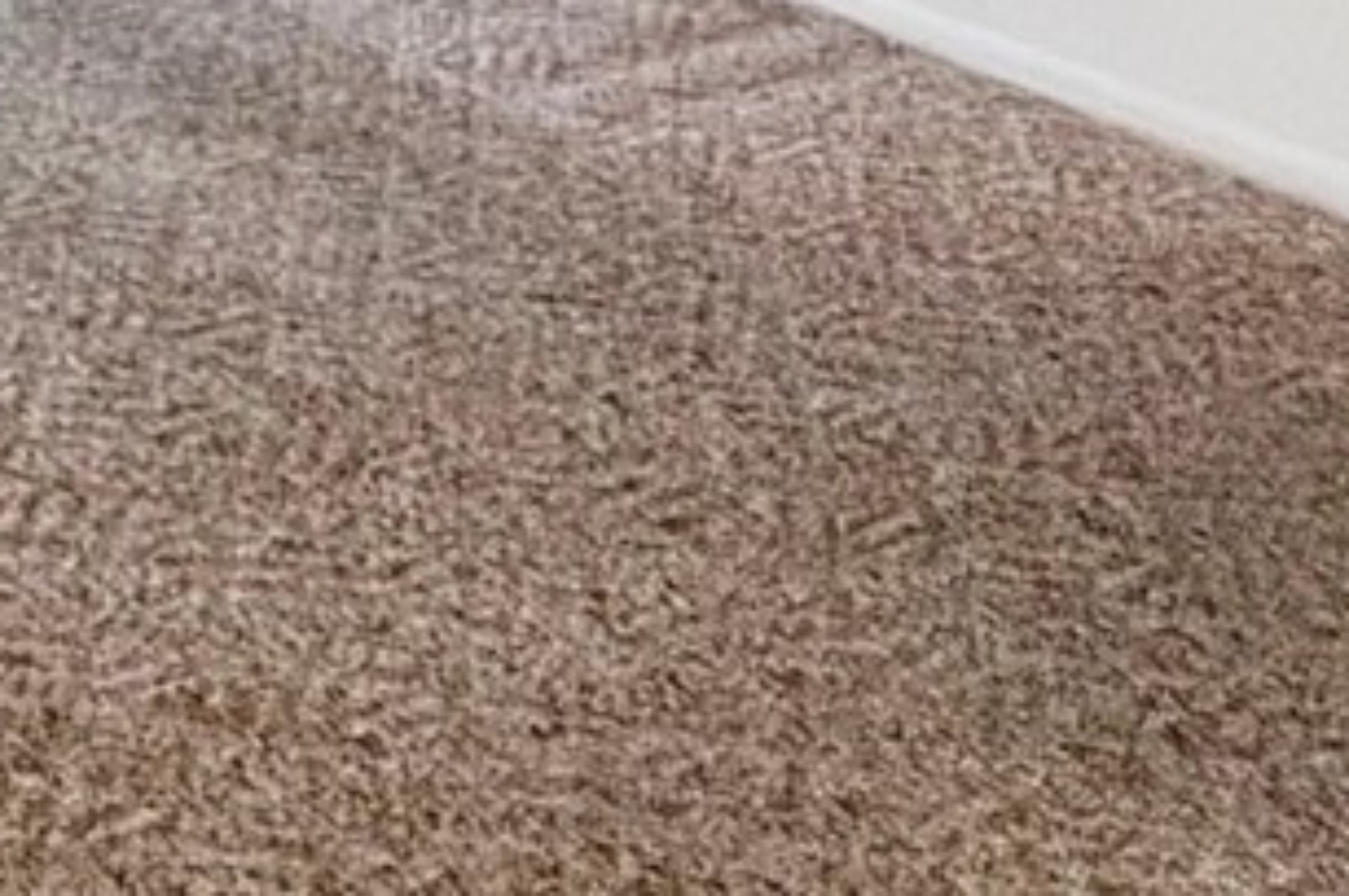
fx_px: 2845
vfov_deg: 14.4
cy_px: -988
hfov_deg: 24.2
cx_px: -277
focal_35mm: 76
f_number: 2.2
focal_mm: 2.22
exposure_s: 1/60
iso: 400
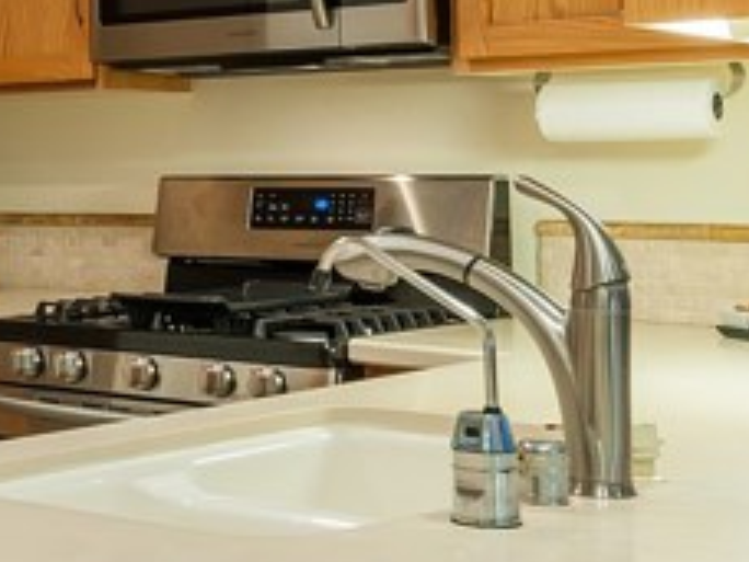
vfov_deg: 15.1
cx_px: -135
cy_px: 104
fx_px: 2099
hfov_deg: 19.2
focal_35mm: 97
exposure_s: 1/1.25
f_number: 13
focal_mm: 24
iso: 200
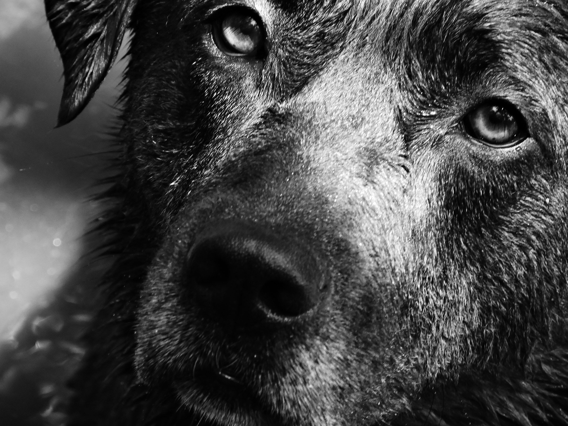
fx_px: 7712
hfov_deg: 4.2
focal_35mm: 470
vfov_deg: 3.2
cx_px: 284
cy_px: 213
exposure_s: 1/80
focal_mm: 83.8
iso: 400
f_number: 4.9
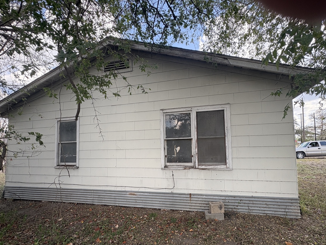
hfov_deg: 87.6
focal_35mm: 18
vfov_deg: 71.3
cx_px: 173
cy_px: 137
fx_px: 170
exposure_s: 1/233
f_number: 2.2
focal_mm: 2.22
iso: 40
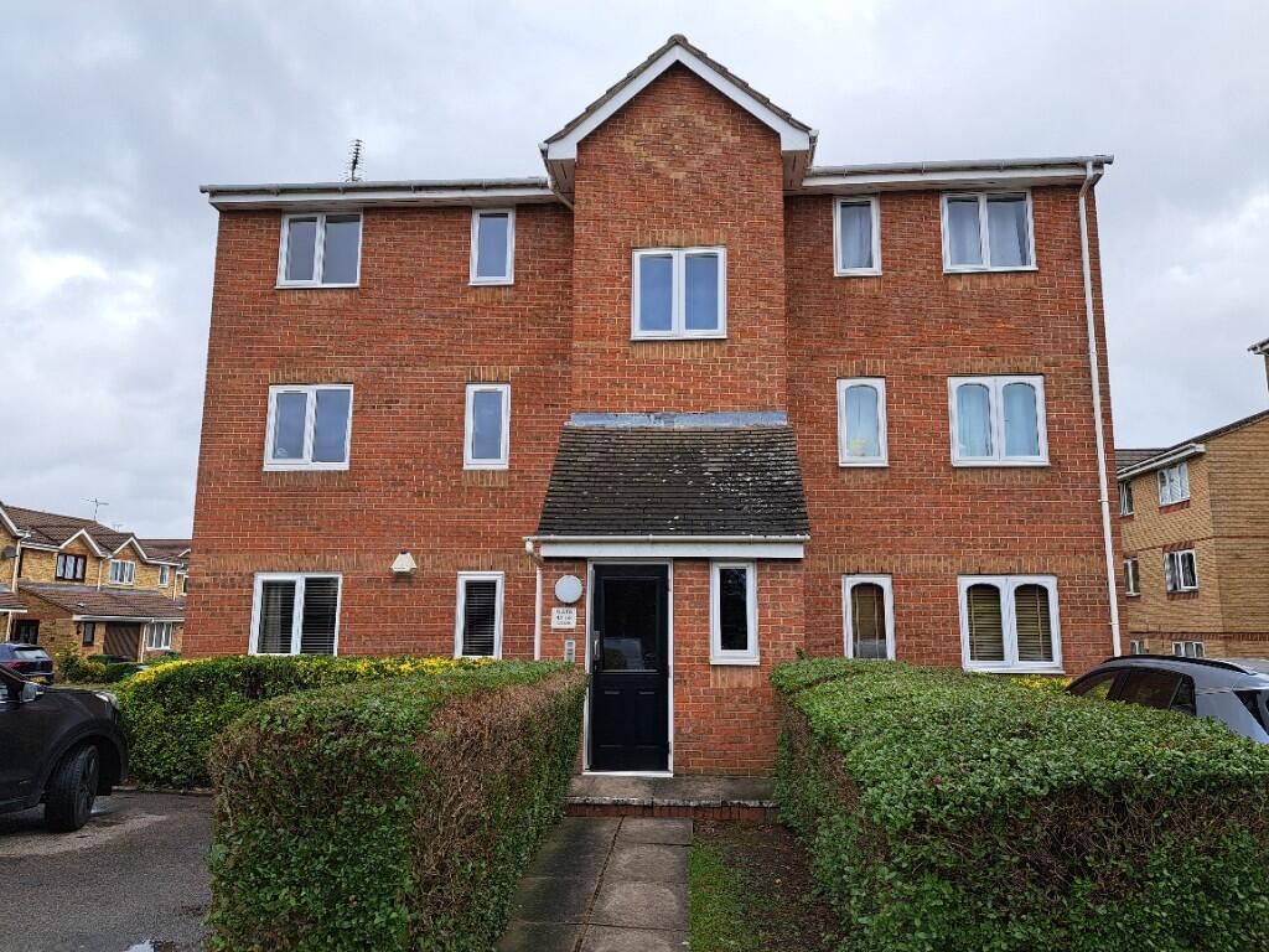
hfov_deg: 71.6
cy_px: 476
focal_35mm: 24
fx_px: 880
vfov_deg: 56.8
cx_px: 634
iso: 50
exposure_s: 1/593
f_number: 1.8
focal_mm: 5.23
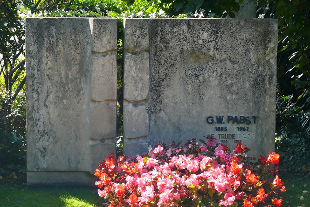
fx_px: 818
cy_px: 102
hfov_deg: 21.5
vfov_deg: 14.4
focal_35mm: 95
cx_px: 156
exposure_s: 1/100
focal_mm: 17.1
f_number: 3.2
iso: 100
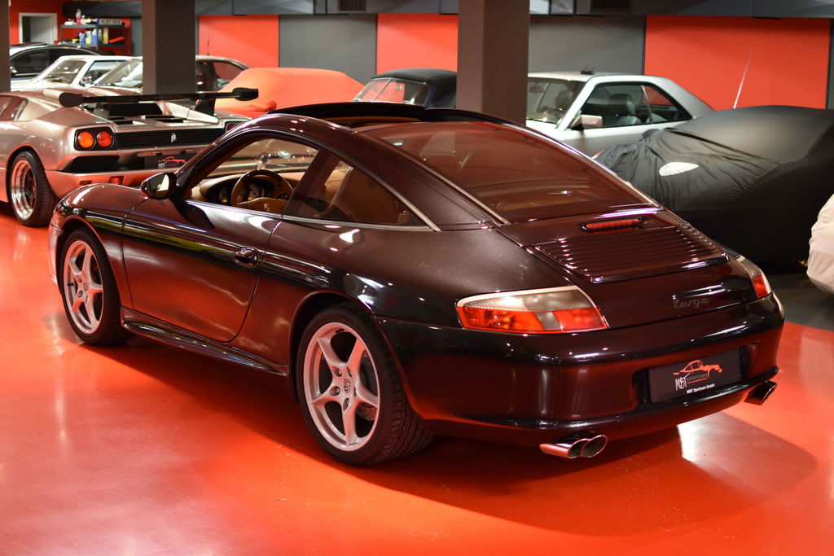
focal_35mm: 52
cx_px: 417
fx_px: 1216
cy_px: 278
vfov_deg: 25.8
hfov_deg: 37.8
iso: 800
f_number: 1.8
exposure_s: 1/60
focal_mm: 35
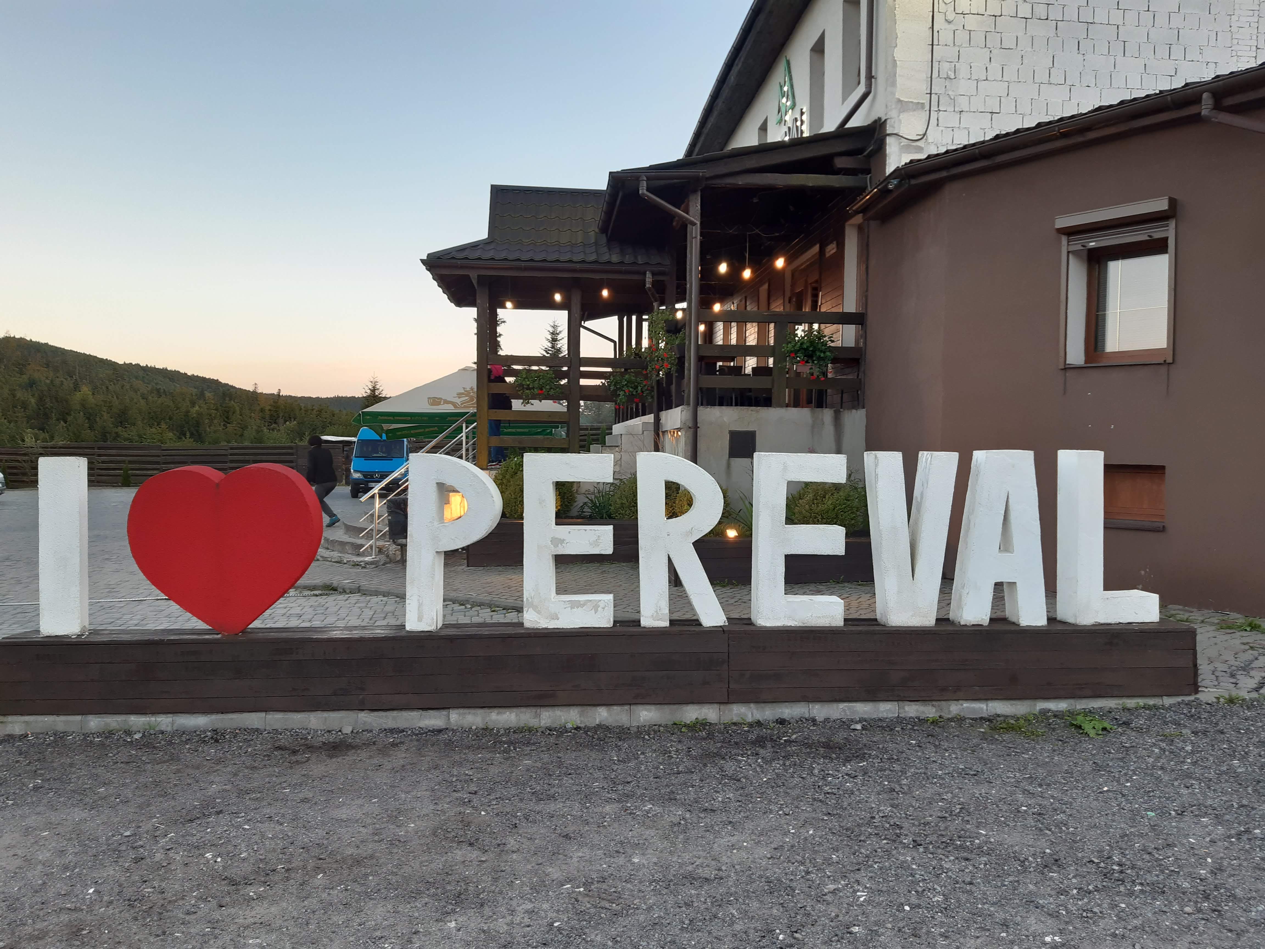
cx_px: 632
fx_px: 950
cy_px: 474
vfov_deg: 53.1
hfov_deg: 67.3
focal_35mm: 26
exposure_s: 1/100
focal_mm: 3.92
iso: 50
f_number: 1.7
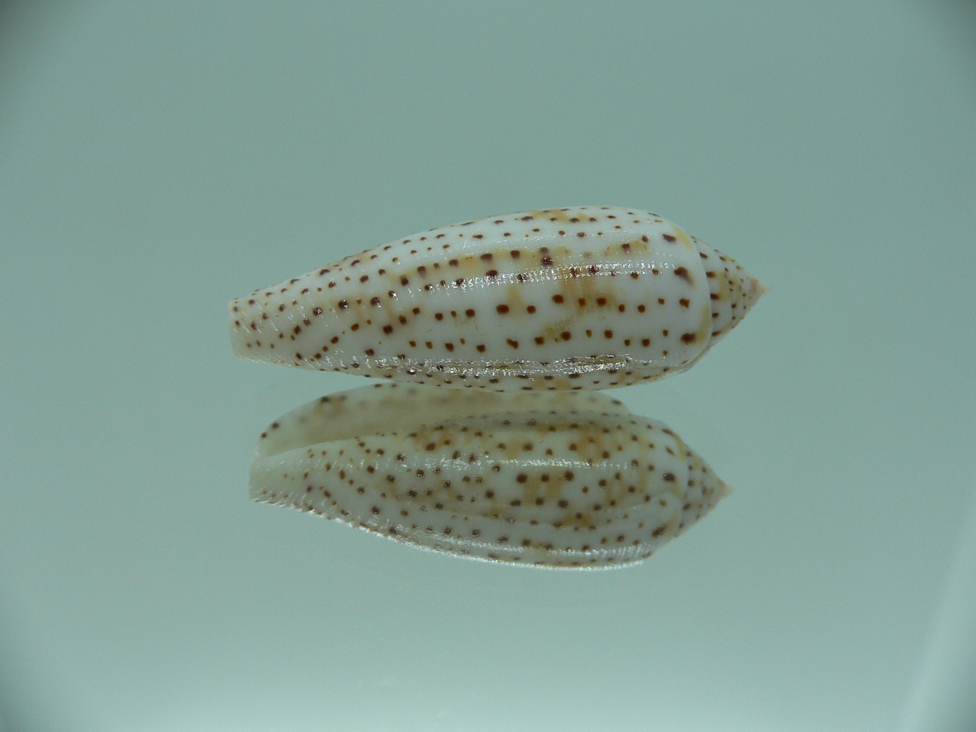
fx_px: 987
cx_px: 488
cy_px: 366
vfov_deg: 40.7
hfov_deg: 52.6
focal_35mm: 35
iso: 80
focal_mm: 4.6
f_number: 2.8
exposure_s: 1/80
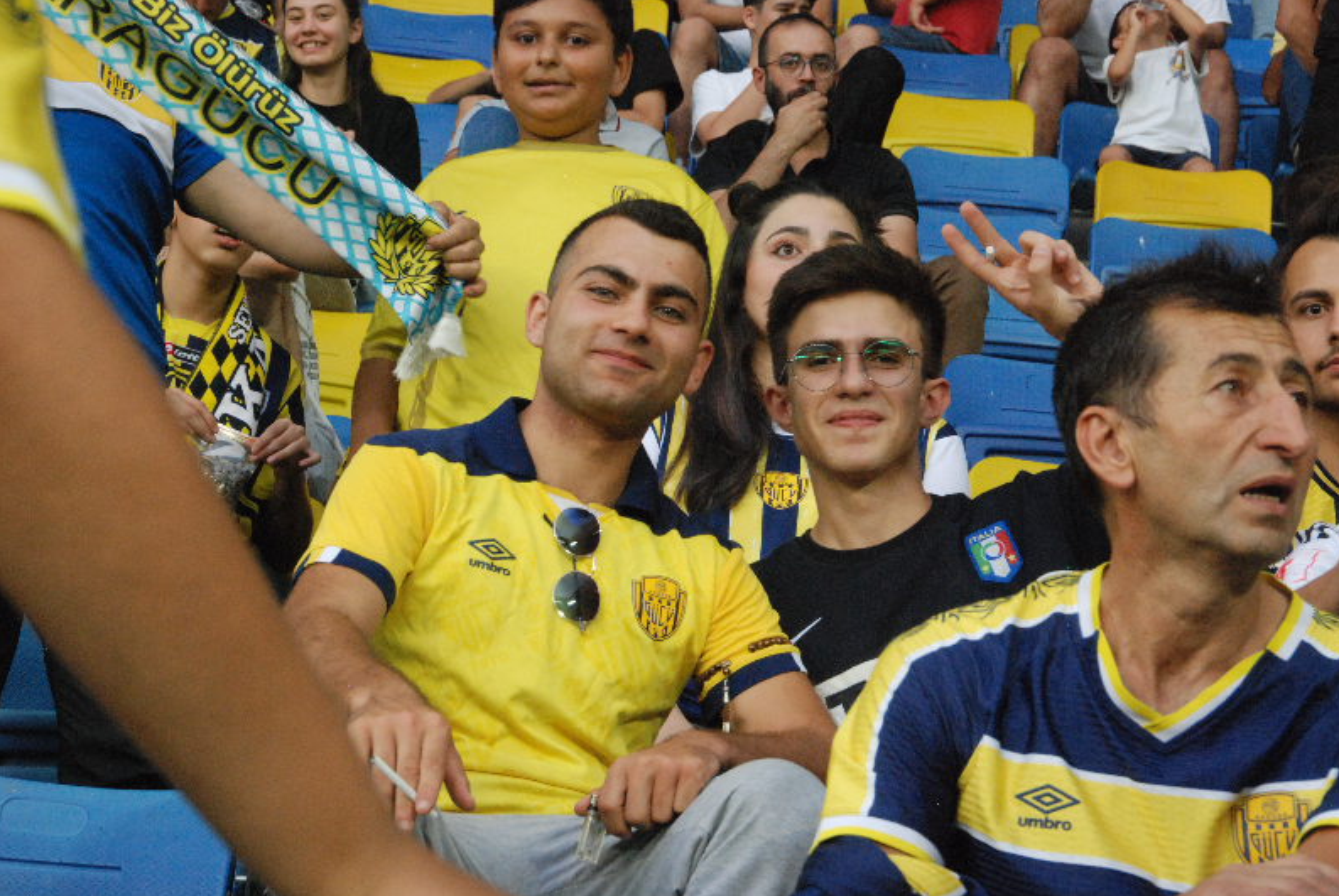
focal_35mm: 121
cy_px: 448
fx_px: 4506
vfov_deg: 11.4
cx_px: 672
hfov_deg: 16.9
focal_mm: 80
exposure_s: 1/60
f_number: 13
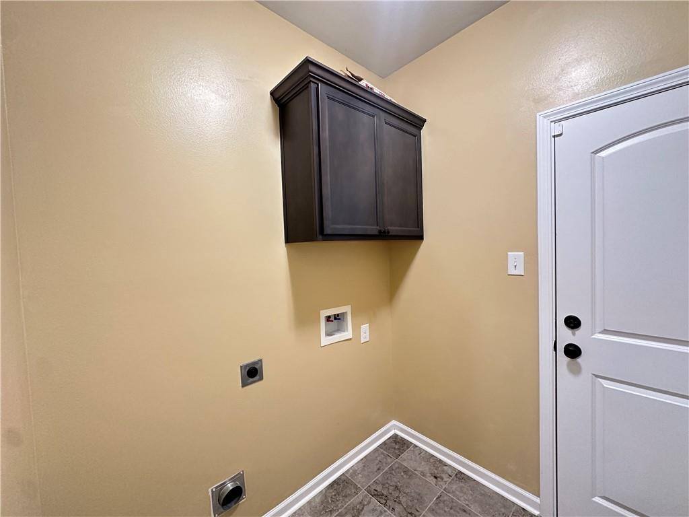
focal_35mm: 14
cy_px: 258
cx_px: 344
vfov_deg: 85.7
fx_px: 279
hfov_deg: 102.1
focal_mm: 2.22
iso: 500
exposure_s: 1/60
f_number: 2.2
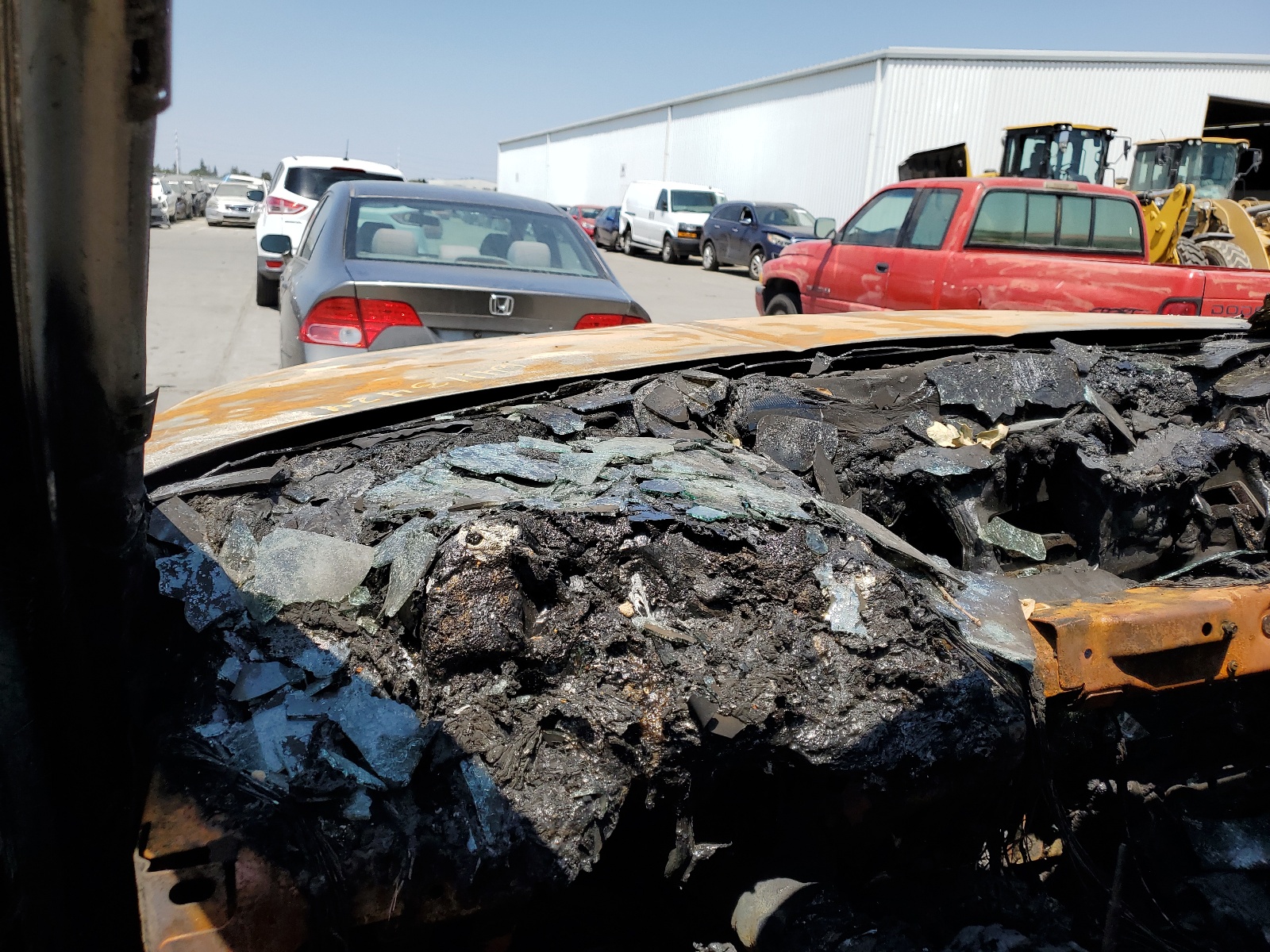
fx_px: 954
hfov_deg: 67.3
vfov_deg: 53.1
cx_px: 635
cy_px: 476
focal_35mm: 26
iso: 50
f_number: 1.5
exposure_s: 1/3333
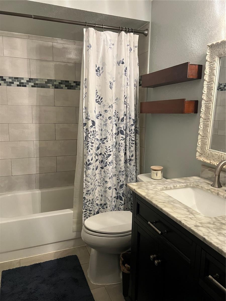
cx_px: 113
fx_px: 226
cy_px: 150
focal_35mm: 26
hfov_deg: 53.1
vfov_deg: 67.3
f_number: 1.5
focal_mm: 5.7
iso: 400
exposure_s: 1/60
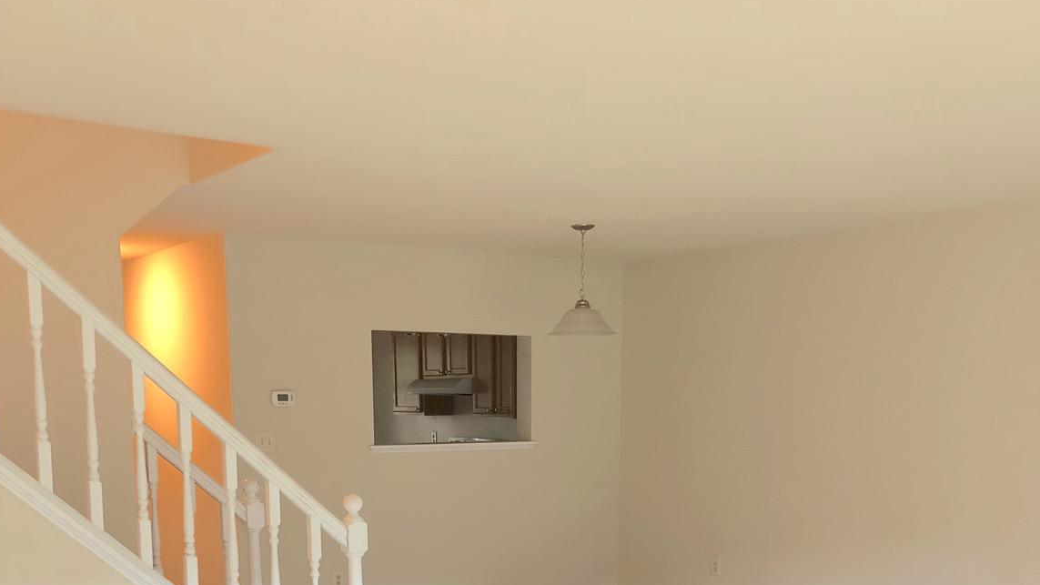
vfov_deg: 27.3
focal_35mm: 41
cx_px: 517
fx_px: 1131
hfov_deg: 49.4
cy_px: 590
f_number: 1.8
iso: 50
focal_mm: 4
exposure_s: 1/15
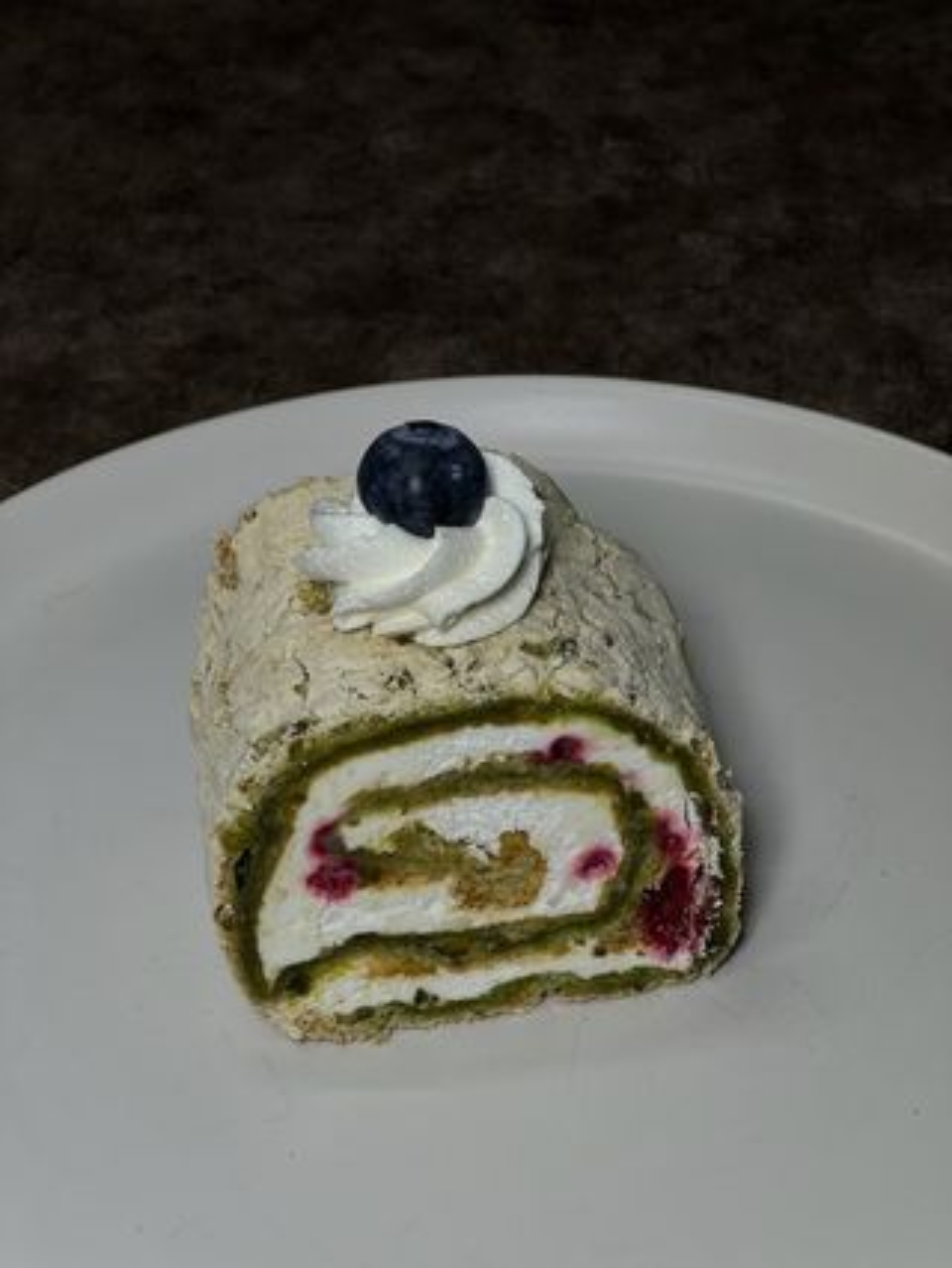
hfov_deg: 19.2
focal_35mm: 77
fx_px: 2821
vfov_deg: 25.3
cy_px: 634
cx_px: 476
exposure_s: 1/103
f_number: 2.8
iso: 20
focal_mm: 9
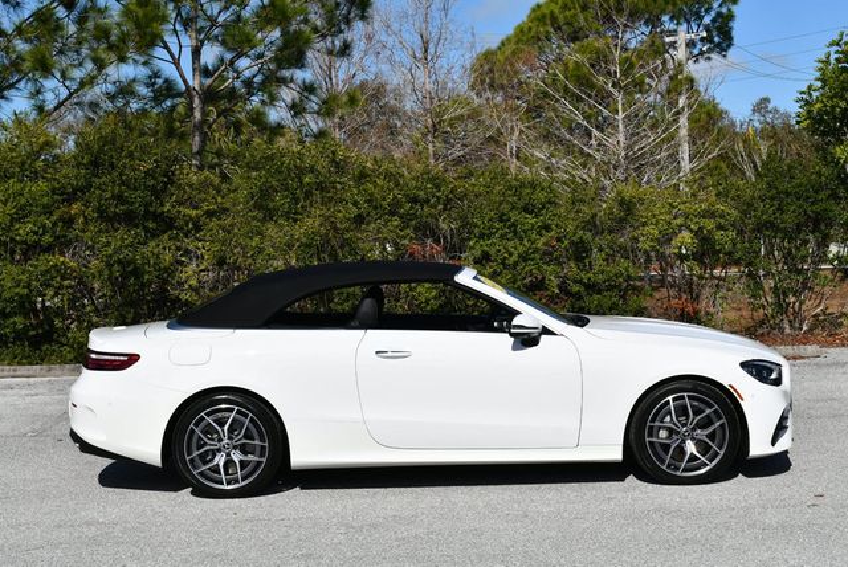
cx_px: 424
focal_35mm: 64
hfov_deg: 31.4
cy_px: 284
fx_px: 1509
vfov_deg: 21.3
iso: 100
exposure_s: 1/400
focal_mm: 32
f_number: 10
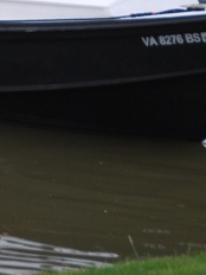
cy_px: -13
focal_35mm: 524
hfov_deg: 2.8
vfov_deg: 3.8
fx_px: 4155
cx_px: -146
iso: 360
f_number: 5.6
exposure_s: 1/125
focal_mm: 105
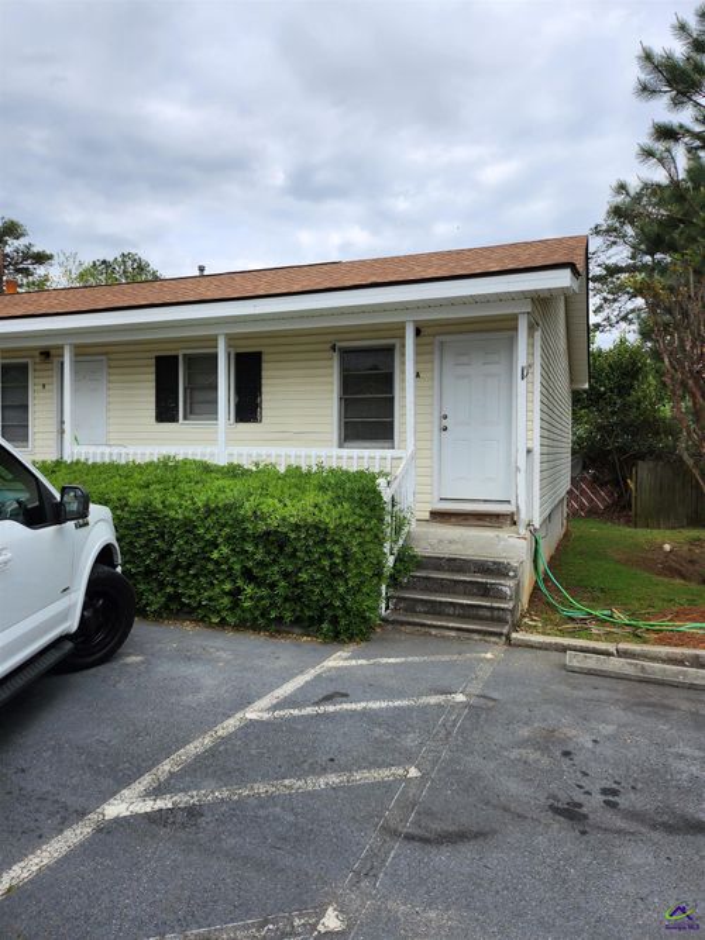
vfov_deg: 71.6
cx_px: 352
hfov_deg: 56.8
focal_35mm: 24
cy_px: 470
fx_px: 652
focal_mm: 5
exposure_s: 1/2882
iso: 50
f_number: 1.8
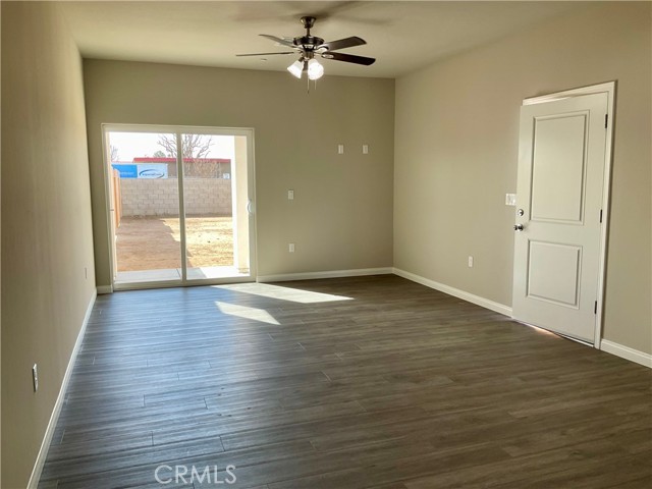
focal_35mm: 29
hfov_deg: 61.7
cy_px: 244
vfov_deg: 48.2
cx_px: 326
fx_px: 546
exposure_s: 1/120
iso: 25
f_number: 1.8
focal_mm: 3
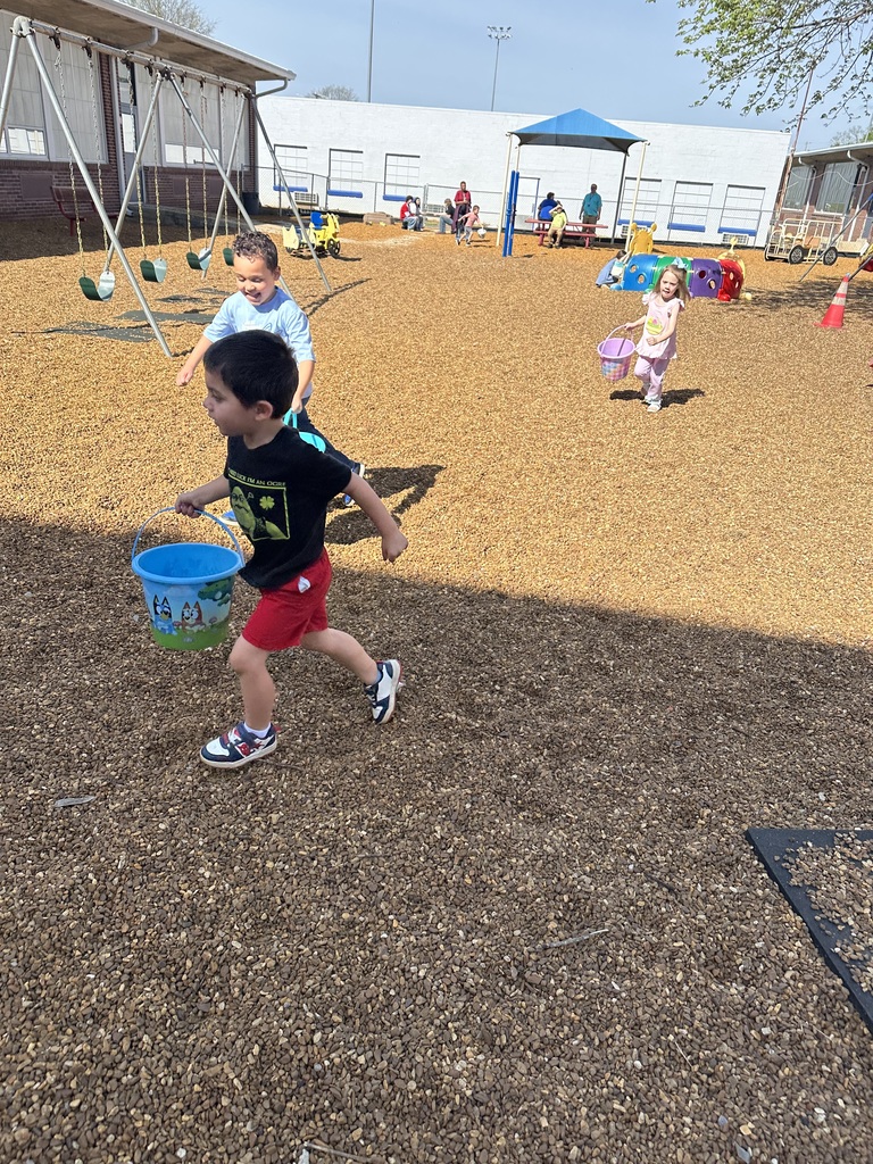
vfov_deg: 71.6
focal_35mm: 24
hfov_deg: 56.8
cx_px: 436
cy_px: 582
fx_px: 807
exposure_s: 1/3861
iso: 80
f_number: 1.78
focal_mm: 6.86
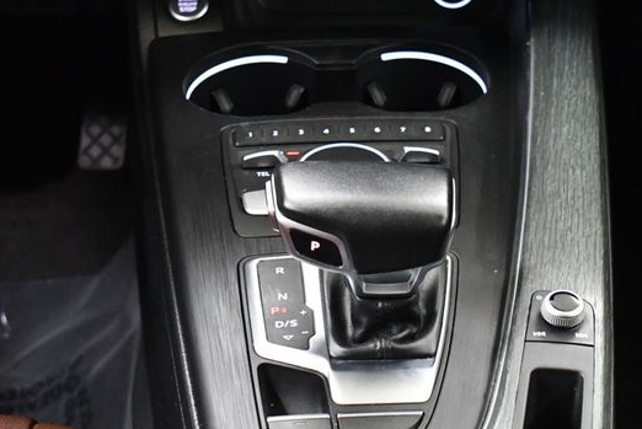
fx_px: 1749
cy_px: 210
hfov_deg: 20.8
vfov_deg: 14.0
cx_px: 358
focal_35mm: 98
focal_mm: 40
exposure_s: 1/60
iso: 7200
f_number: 5
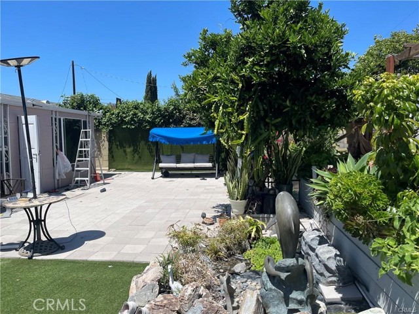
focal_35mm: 26
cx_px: 210
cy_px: 157
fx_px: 315
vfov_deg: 53.1
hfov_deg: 67.3
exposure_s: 1/4902
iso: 50
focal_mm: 5.1
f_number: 1.6
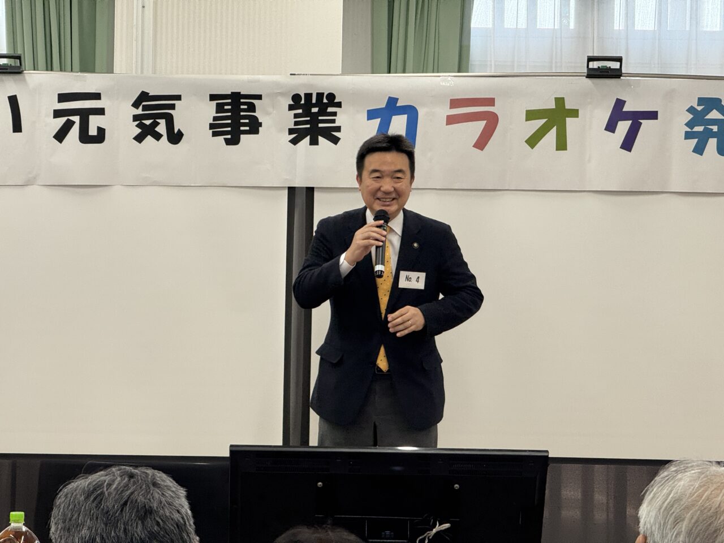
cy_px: 272
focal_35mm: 120
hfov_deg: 16.4
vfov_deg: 12.3
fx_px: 2510
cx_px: 362
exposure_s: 1/105
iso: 100
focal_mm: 15.66
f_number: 2.8
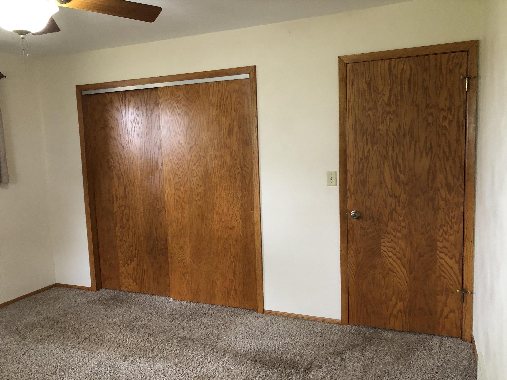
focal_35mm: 28
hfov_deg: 63.4
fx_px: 410
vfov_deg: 49.7
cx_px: 254
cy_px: 190
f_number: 1.8
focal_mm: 3.99
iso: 100
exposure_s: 1/11
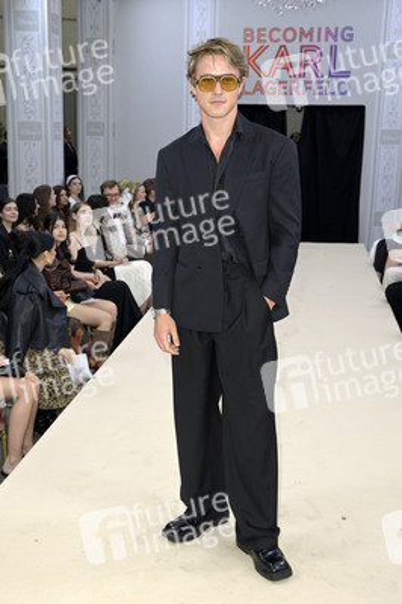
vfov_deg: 42.8
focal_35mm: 46
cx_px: 201
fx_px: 772
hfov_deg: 29.2
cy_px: 302
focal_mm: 46
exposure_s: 1/250
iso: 500
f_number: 5.6
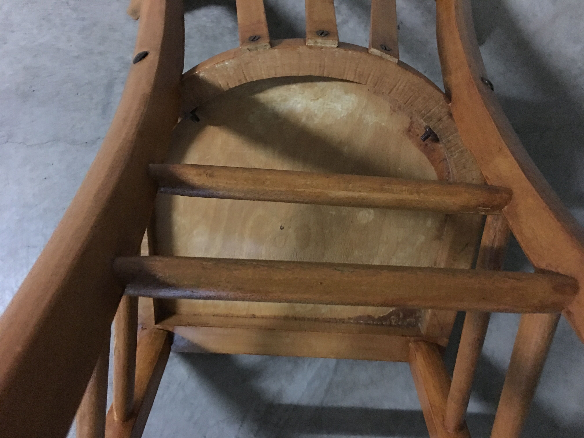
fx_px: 489
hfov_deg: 61.7
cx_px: 292
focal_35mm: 29
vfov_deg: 48.2
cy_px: 219
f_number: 2.2
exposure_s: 1/4
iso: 125
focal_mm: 4.15
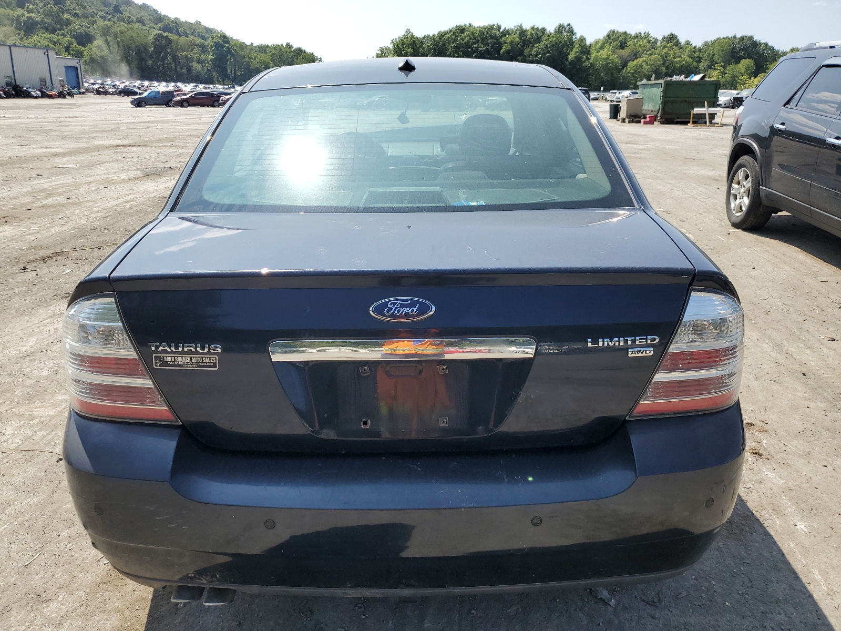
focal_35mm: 26
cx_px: 420
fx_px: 632
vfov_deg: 53.1
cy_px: 316
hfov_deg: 67.3
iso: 50
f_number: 1.5
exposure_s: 1/2500
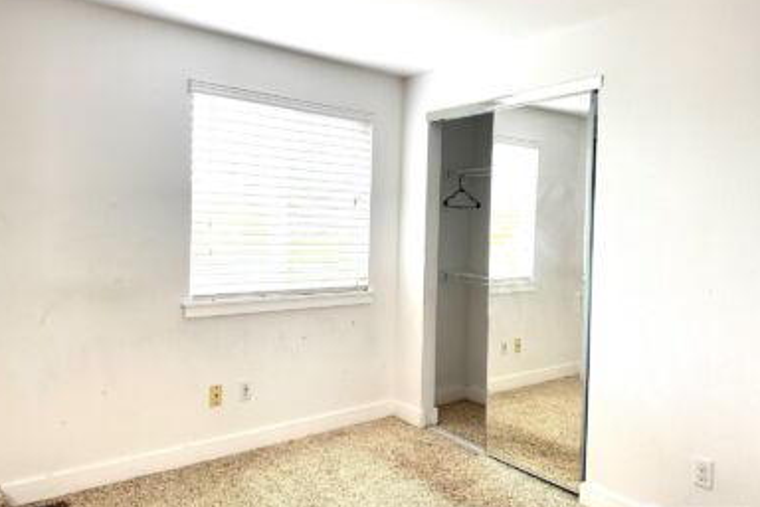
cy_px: 238
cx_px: 370
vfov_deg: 49.5
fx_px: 549
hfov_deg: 69.4
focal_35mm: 26
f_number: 1.78
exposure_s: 1/60
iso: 250
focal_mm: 6.76
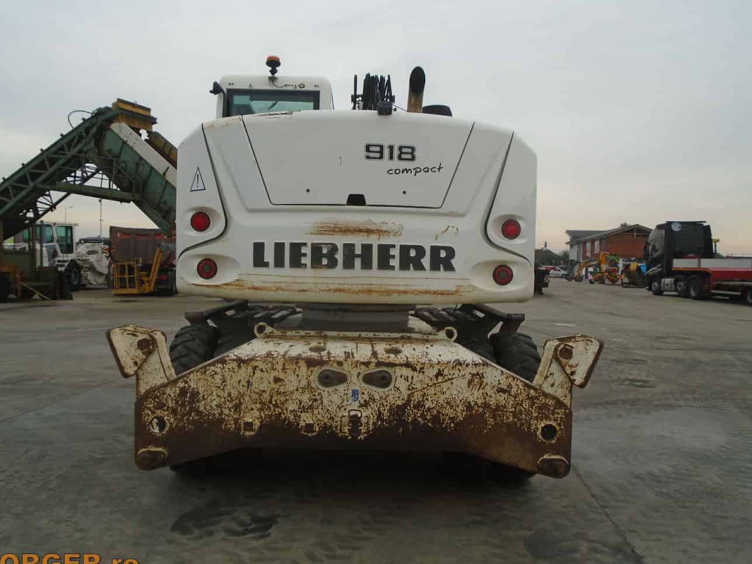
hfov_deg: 65.3
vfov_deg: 51.3
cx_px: 362
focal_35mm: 27
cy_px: 289
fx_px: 586
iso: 100
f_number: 3.2
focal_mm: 4.6
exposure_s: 1/400
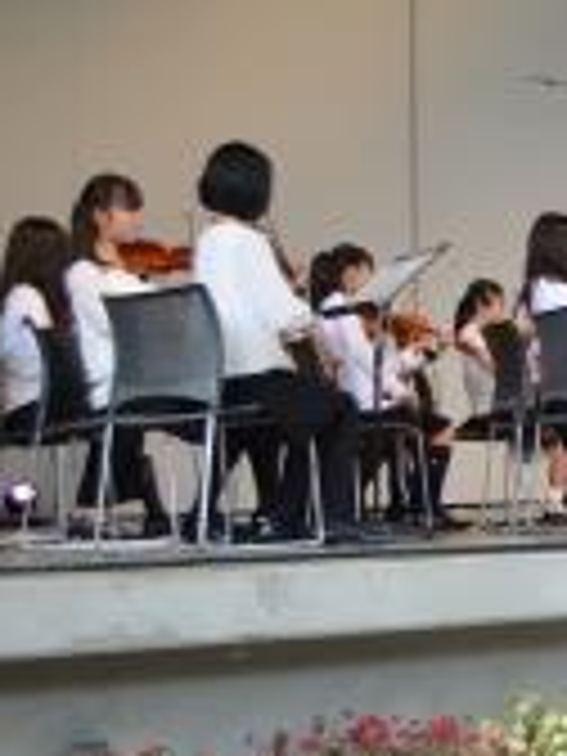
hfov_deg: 14.9
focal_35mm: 92
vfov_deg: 21.2
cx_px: 864
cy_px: 232
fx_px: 2009
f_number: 4
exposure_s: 1/50
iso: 100
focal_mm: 24
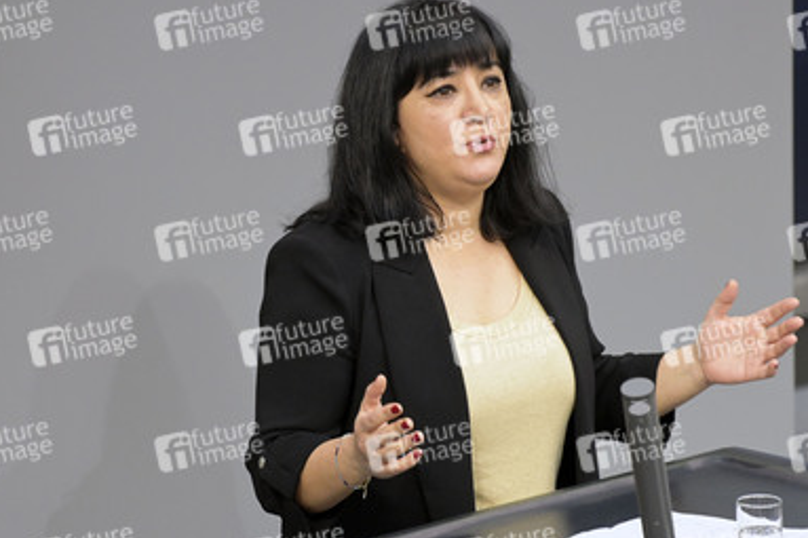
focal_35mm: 494
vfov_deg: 2.8
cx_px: 448
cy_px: 289
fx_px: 11082
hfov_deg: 4.2
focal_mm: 420
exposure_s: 1/200
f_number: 5.6
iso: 6400
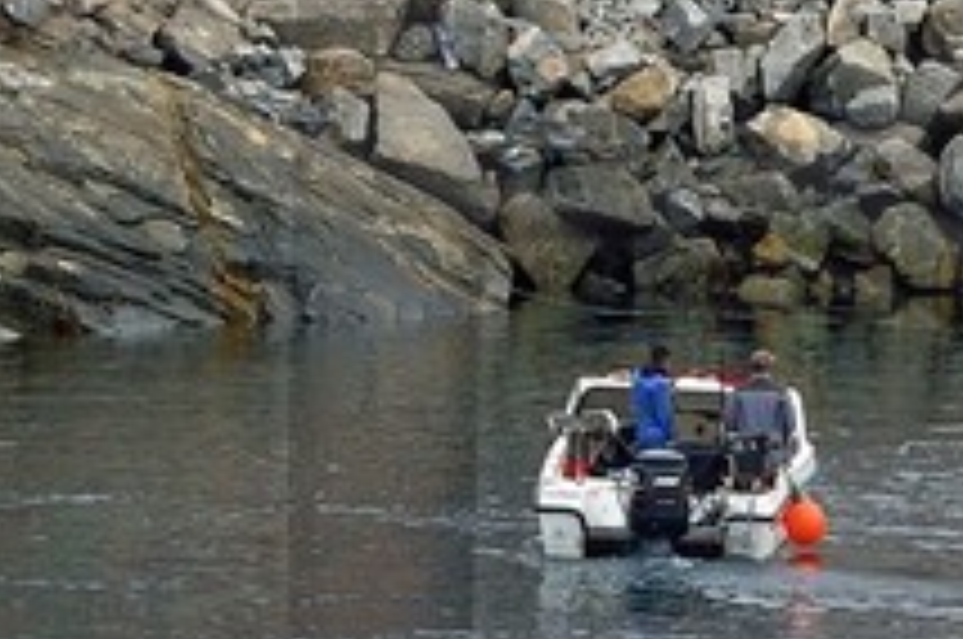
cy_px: 252
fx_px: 39957
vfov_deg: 0.9
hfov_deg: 1.4
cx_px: 1350
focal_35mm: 1496
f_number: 7.1
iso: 400
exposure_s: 1/400
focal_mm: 200
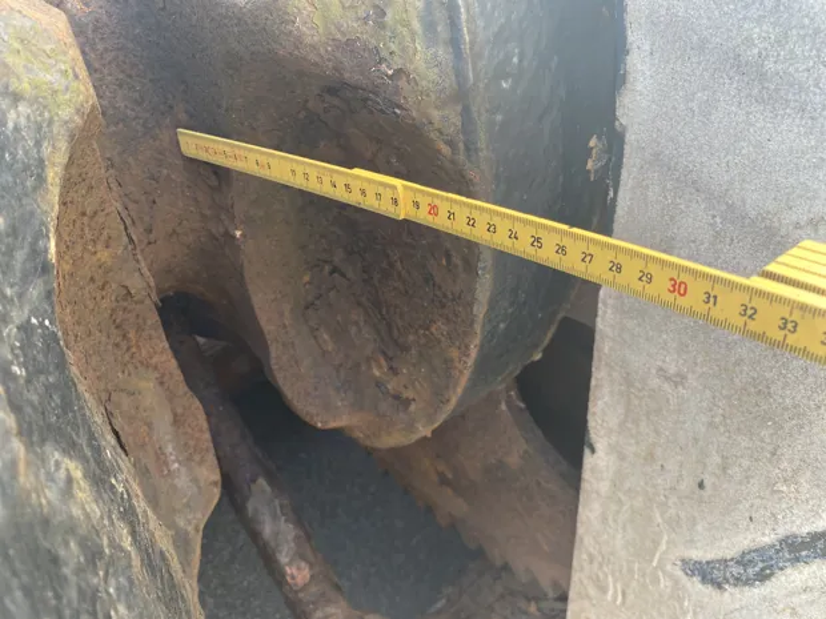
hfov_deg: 67.3
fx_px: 620
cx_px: 413
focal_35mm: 26
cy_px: 310
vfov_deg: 53.1
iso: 50
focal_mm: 4.25
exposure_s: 1/122
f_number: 1.8
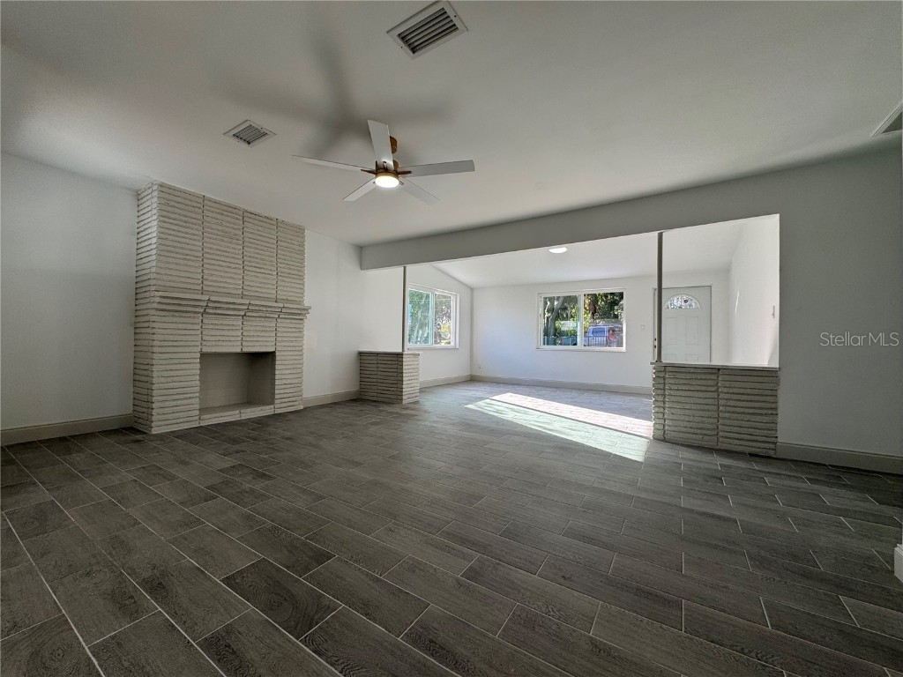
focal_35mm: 14
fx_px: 365
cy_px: 338
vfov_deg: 85.7
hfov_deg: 102.1
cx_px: 452
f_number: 2.2
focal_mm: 2.22
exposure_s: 1/120
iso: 40
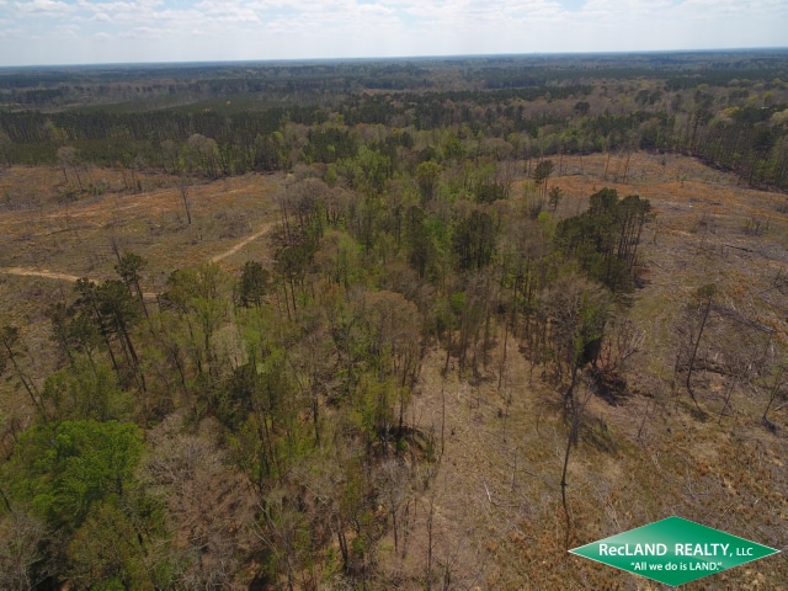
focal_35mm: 20
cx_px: 394
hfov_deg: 81.7
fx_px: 455
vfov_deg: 66.0
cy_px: 296
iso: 100
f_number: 2.8
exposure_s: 1/914
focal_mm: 3.61
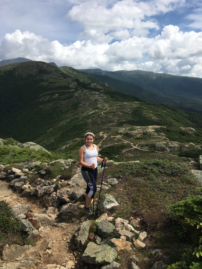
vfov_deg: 61.7
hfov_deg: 48.2
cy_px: 134
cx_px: 101
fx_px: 226
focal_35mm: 29
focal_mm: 4.15
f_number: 2.2
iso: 25
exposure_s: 1/2137
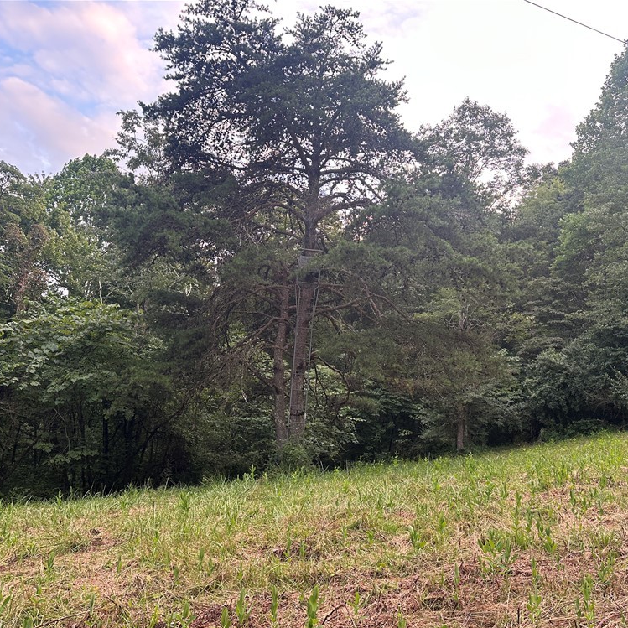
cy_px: 321
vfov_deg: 55.6
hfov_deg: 55.5
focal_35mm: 29
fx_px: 595
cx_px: 350
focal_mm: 6.86
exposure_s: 1/121
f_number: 1.78
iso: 100
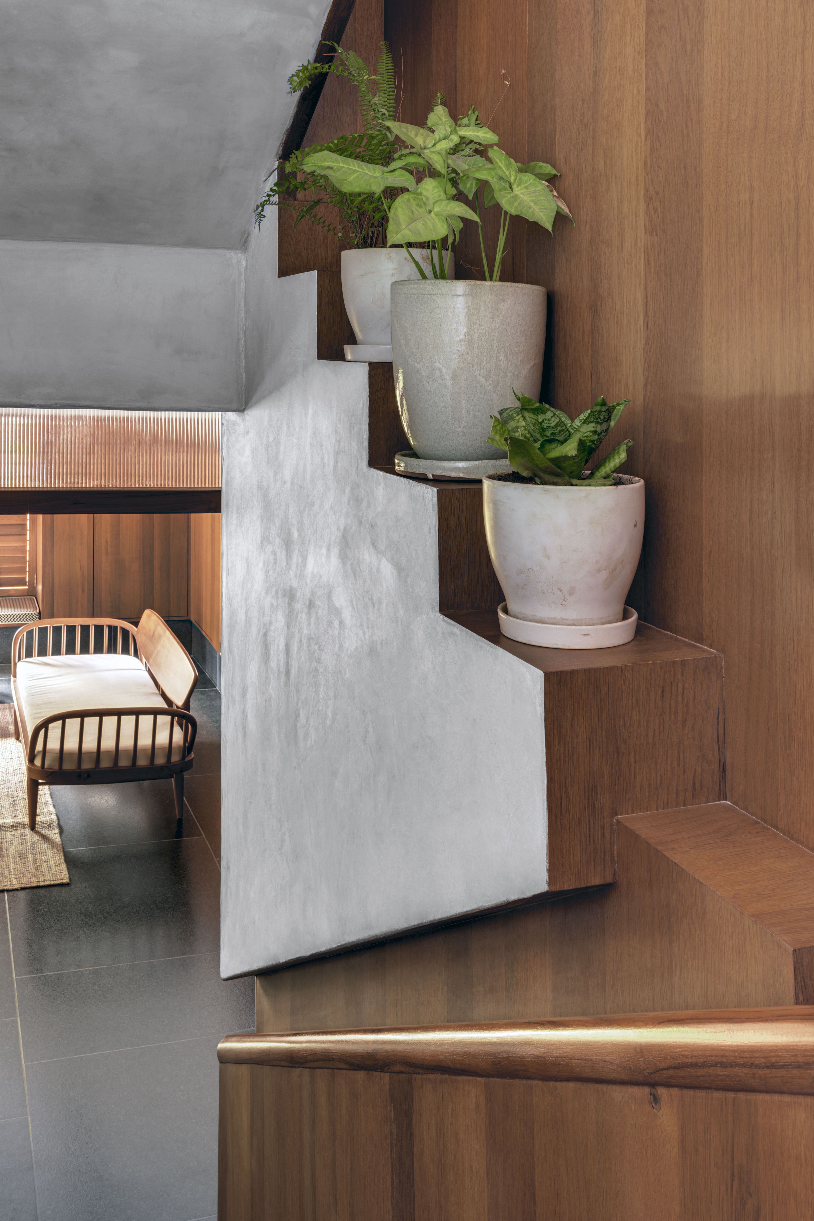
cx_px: 407
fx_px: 1187
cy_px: 610
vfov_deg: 54.4
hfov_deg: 37.9
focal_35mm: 35
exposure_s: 4
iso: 200
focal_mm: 35
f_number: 16
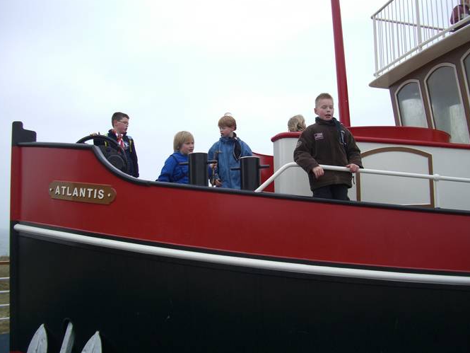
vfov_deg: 36.0
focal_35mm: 40
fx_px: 543
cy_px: 169
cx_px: 240
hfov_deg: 46.8
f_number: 2.8
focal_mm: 7.9
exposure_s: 1/320
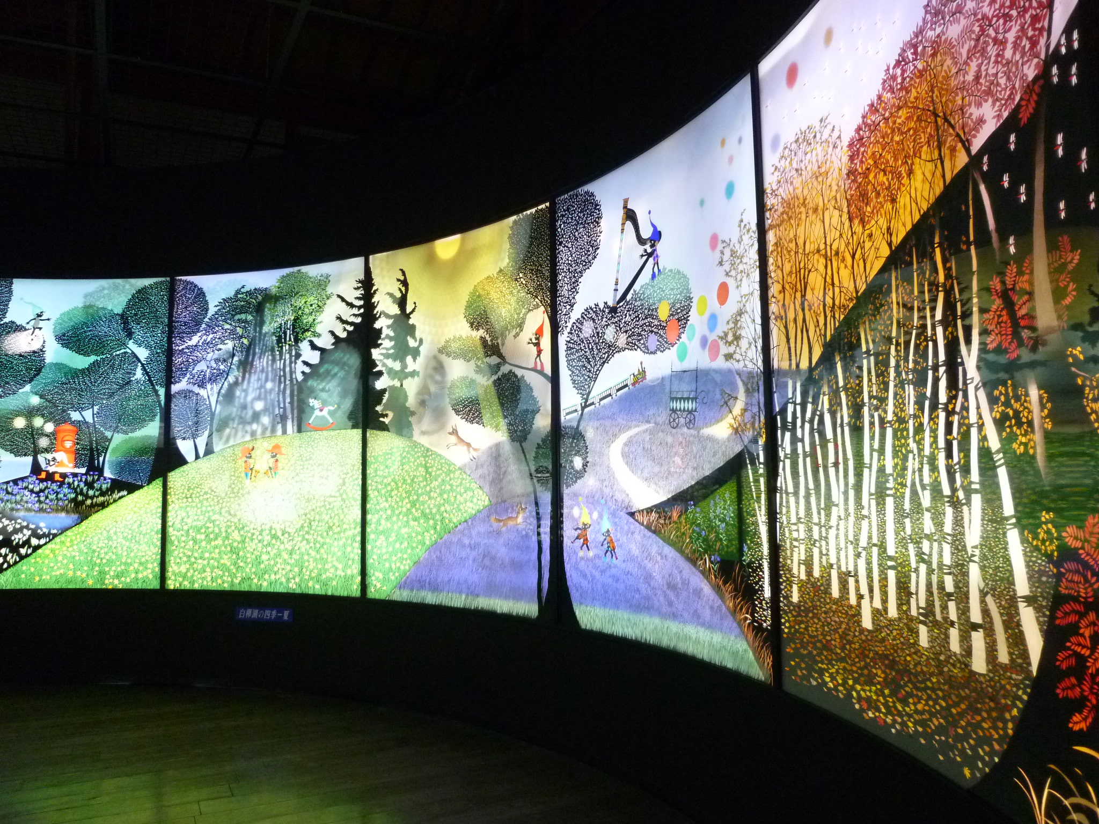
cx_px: 550
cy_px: 412
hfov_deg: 69.4
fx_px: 794
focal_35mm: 25
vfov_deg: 54.9
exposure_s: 1/30
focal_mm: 4.5
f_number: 2.8
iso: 400
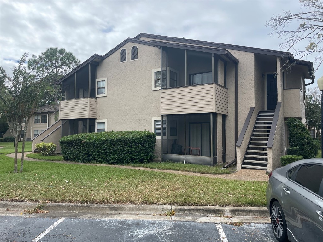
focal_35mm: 26
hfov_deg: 67.3
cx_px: 162
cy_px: 121
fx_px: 243
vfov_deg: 53.1
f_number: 1.6
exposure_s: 1/2132
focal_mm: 4.2
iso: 32
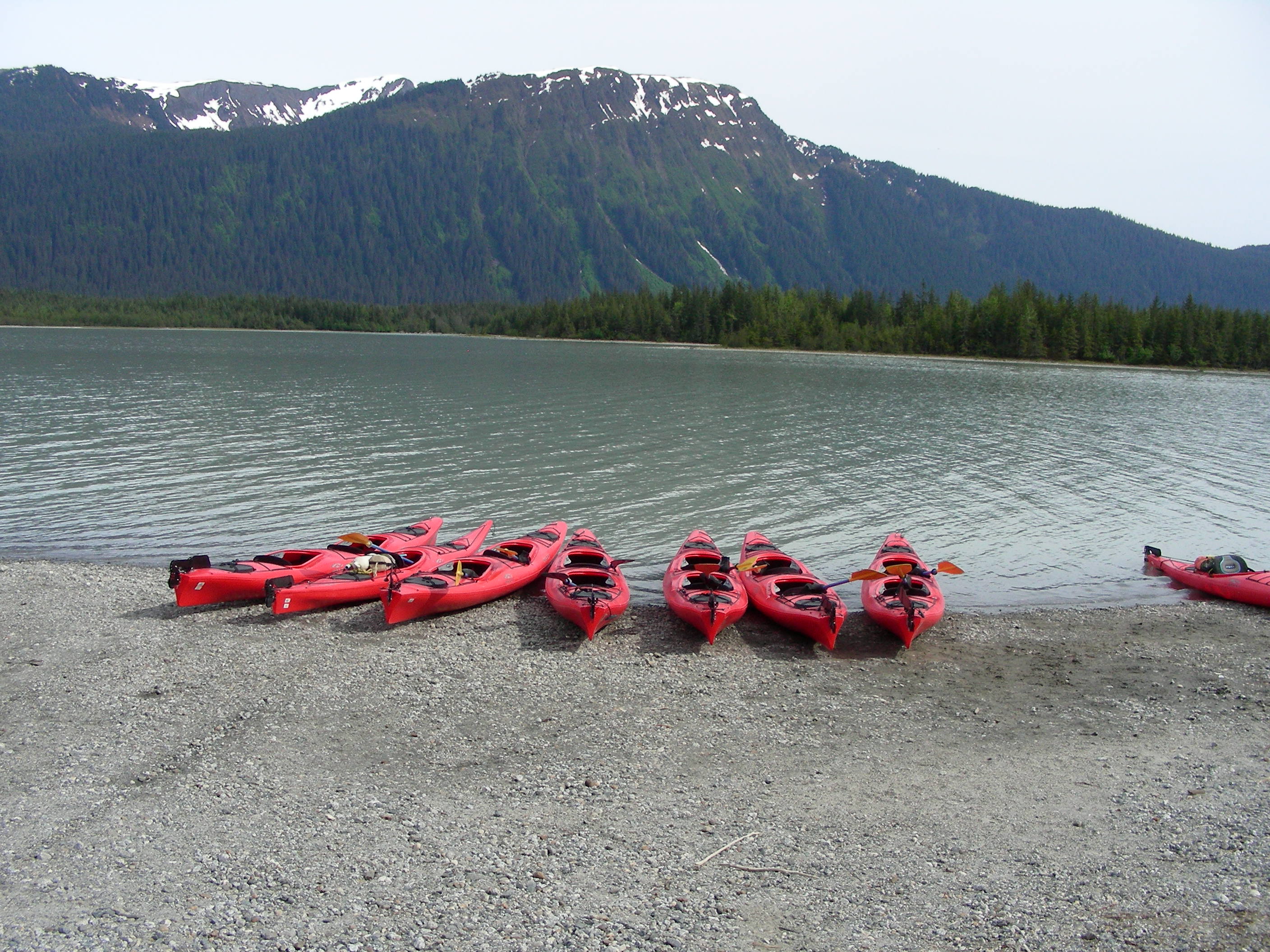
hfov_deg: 49.0
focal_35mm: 38
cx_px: 635
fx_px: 1394
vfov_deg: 37.7
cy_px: 476
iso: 50
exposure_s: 1/720
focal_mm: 6.3
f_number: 4
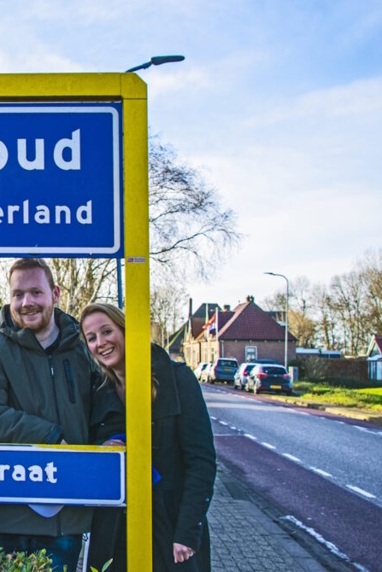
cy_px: 286
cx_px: -38
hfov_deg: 23.2
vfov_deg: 36.2
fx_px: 875
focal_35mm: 55
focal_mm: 24
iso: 200
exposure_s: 1/250
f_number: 8
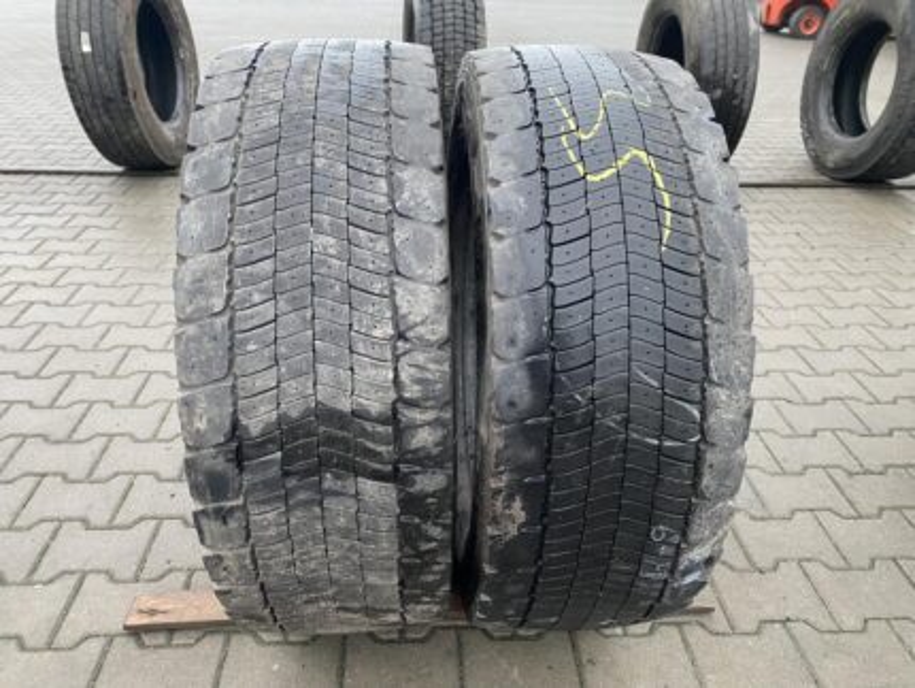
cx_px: 458
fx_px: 688
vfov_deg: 53.1
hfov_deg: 67.3
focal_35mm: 26
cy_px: 344
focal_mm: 4.25
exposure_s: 1/60
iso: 200
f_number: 1.8
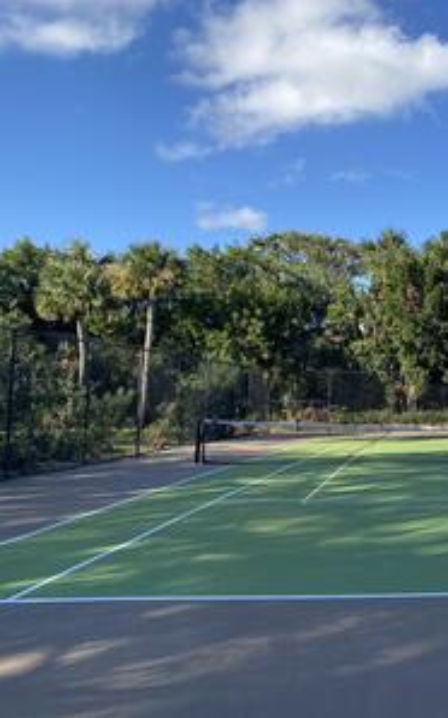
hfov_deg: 31.0
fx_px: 723
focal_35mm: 37
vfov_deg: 52.8
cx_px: 479
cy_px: 359
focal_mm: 4.25
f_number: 1.8
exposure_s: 1/1653
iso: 32
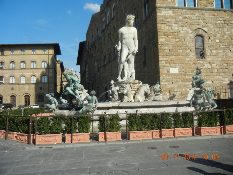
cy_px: 88
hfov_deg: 60.0
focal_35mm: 30
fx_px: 202
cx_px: 116
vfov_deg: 46.8
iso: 160
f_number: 7
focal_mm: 5.4
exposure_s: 1/431
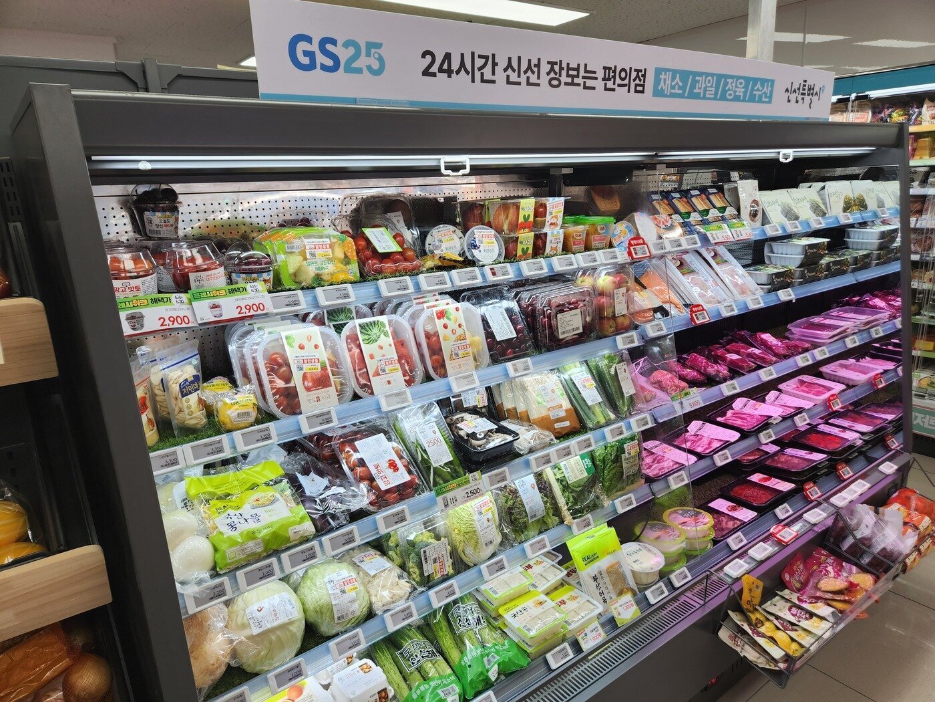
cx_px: 468
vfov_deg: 58.9
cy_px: 351
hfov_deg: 73.9
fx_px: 621
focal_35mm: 23
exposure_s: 1/120
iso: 32
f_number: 1.8
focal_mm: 5.4
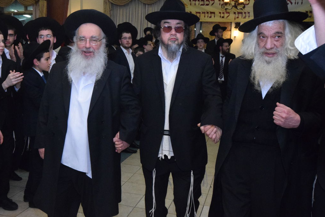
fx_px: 370
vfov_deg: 32.6
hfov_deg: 47.1
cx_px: 128
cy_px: 95
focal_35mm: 41
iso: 5000
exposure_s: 1/250
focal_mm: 20
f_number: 11
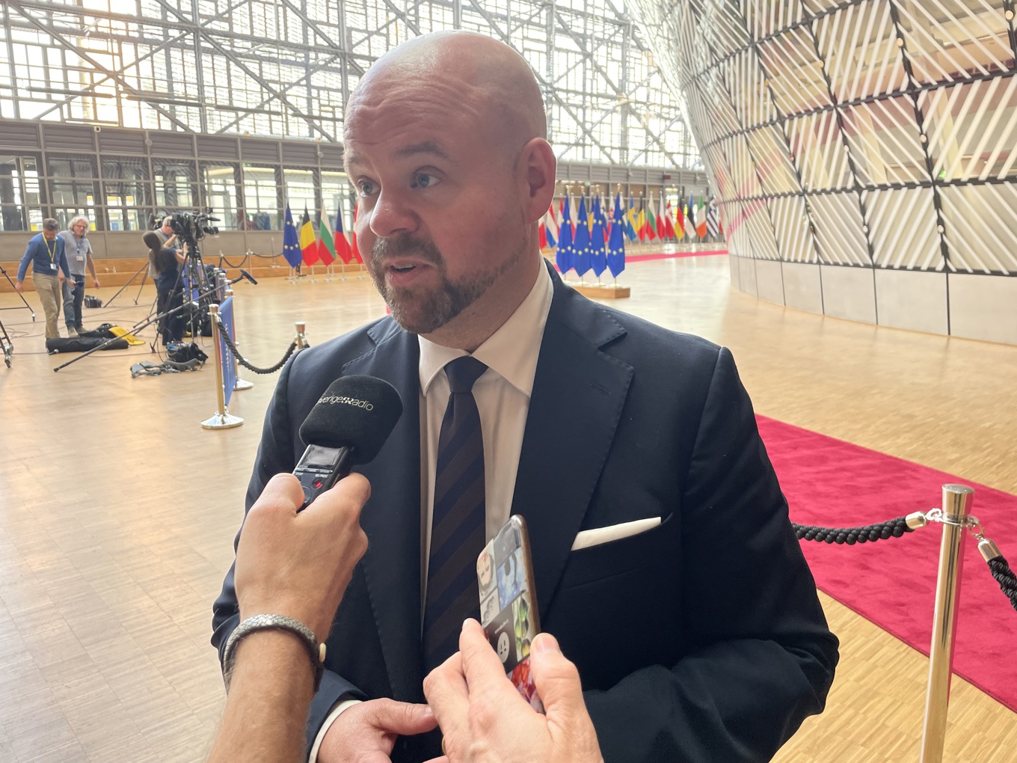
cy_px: 382
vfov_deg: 53.1
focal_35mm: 26
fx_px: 764
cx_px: 508
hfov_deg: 67.3
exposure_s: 1/120
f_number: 1.6
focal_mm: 4.2
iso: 64
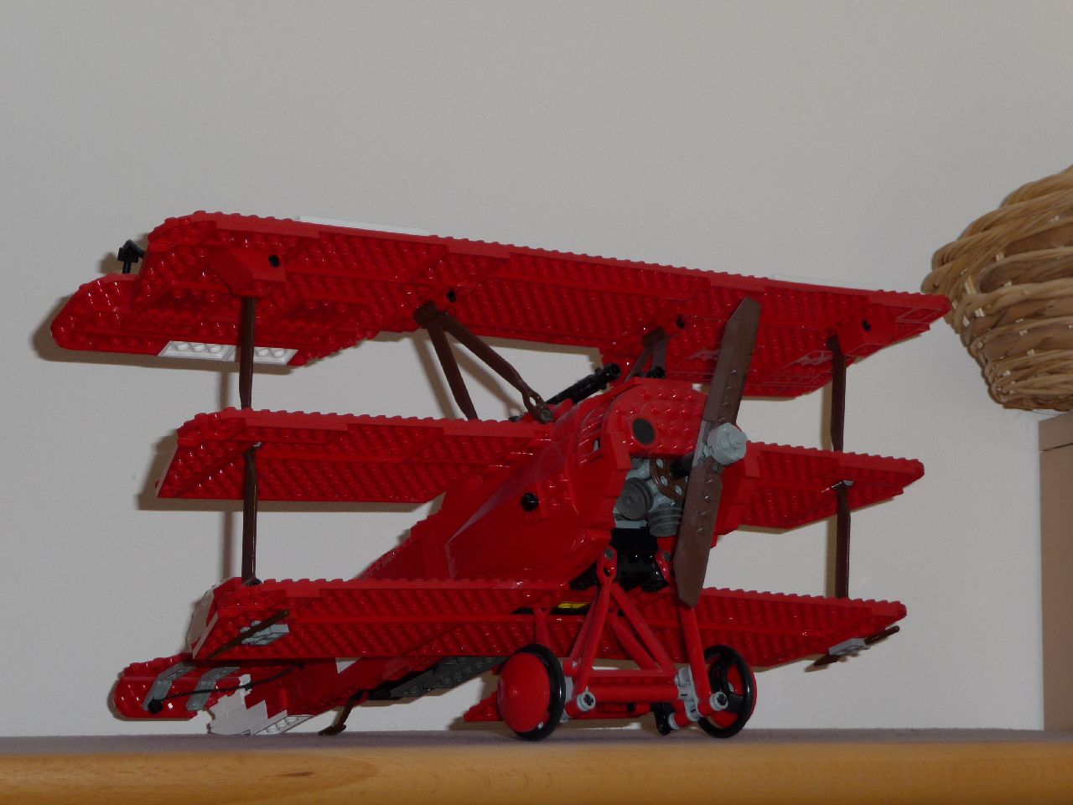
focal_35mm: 103
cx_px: 536
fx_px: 3193
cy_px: 402
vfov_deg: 14.4
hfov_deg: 19.1
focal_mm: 17.5
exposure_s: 1/40
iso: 100
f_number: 4.7
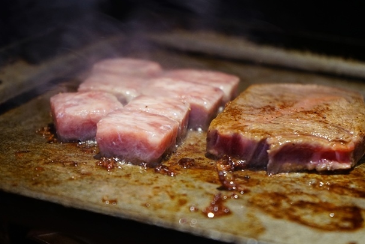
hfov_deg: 22.1
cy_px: 99
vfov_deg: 14.9
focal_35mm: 92
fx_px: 933
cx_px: 131
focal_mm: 70
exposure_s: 1/80
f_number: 5.6
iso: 1600
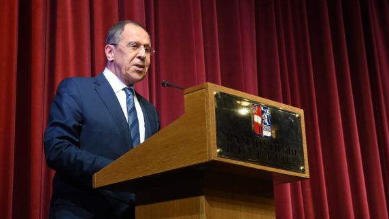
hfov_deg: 25.9
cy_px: 79
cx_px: 198
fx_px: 846
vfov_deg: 14.7
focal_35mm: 82
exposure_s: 1/160
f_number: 7.1
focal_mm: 70
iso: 2500
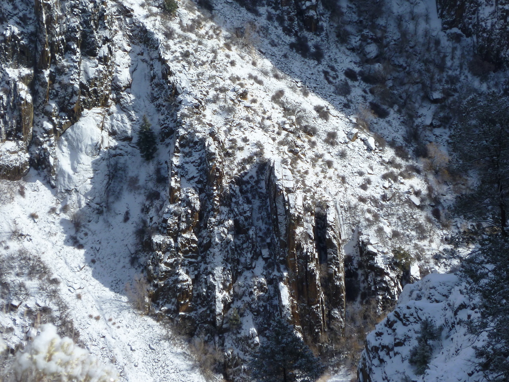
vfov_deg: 5.9
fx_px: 3676
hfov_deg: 7.9
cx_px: 254
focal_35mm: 250
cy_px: 191
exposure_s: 1/320
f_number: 5.9
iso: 80
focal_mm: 36
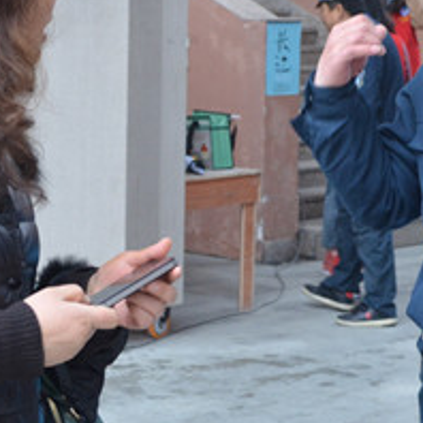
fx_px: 1618
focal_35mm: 117
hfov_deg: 14.9
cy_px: 139
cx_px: 237
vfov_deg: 14.9
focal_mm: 28
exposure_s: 1/100
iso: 800
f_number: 5
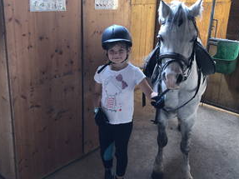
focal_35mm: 39
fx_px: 269
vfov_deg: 36.7
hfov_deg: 47.6
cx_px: 142
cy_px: 77
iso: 25
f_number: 1.8
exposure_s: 1/30
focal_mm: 3.99
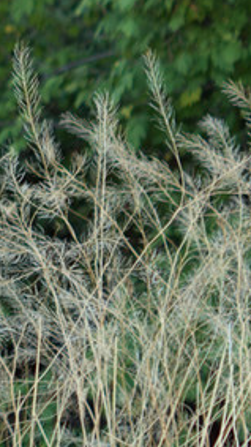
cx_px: -649
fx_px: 4370
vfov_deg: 5.8
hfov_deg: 3.2
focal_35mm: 369
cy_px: 21
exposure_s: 1/320
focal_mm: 50
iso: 100
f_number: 2.8
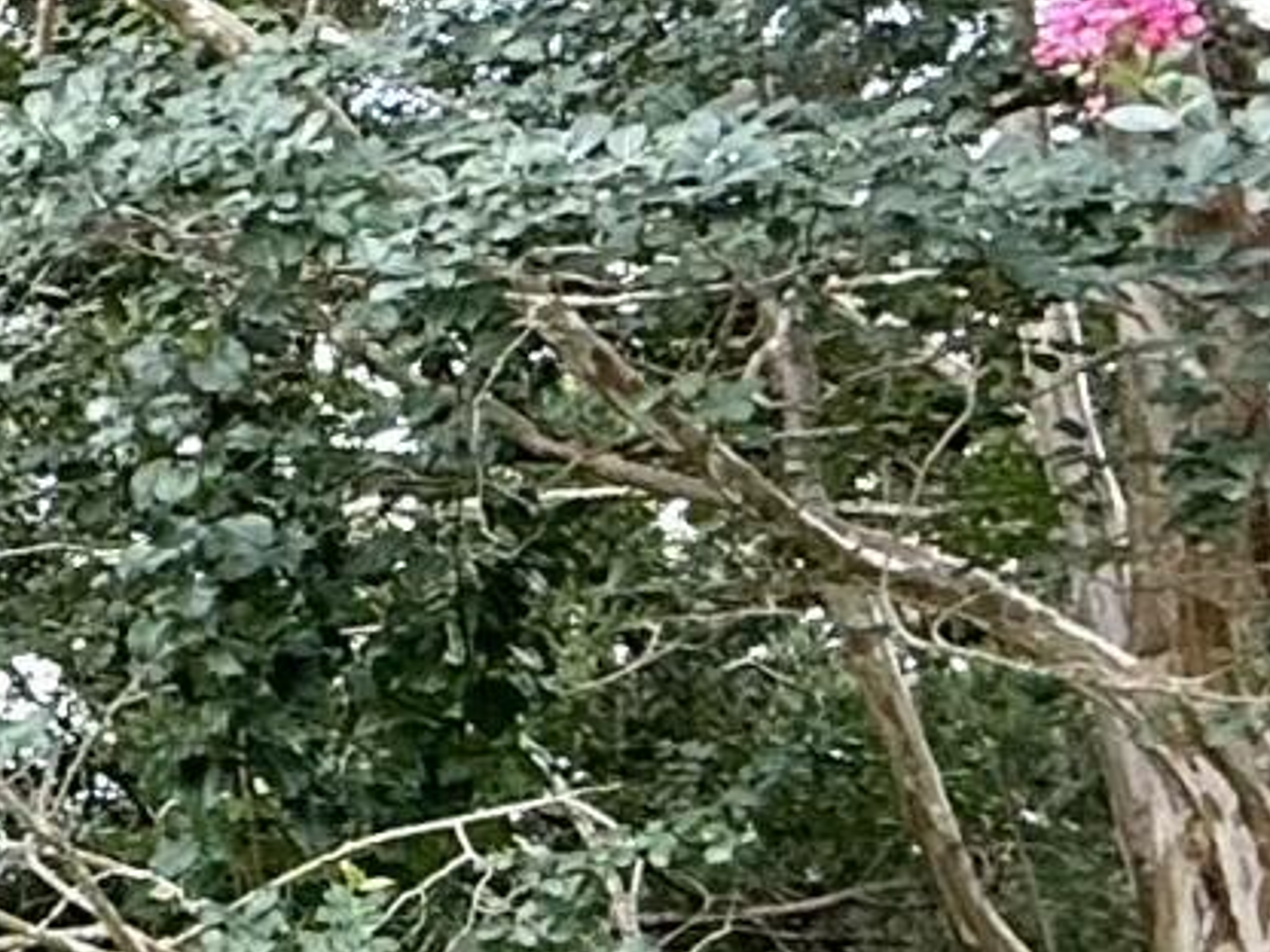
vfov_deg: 14.2
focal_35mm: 101
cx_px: -1762
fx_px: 3706
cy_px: 1126
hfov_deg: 13.9
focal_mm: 2.22
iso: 64
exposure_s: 1/157
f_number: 2.2
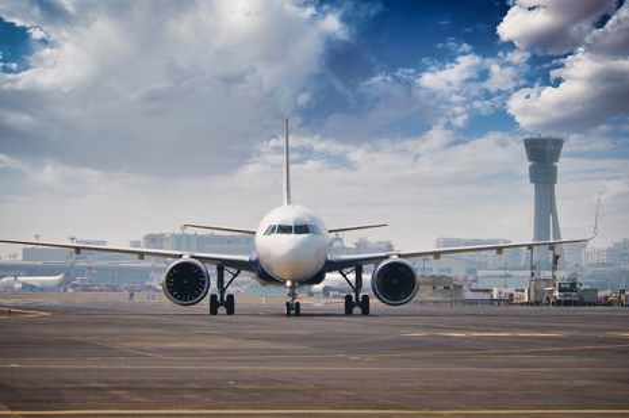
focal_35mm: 206
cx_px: 314
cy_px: 209
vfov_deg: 6.7
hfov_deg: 10.0
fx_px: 3595
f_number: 8
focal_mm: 206
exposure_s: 1/250
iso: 160
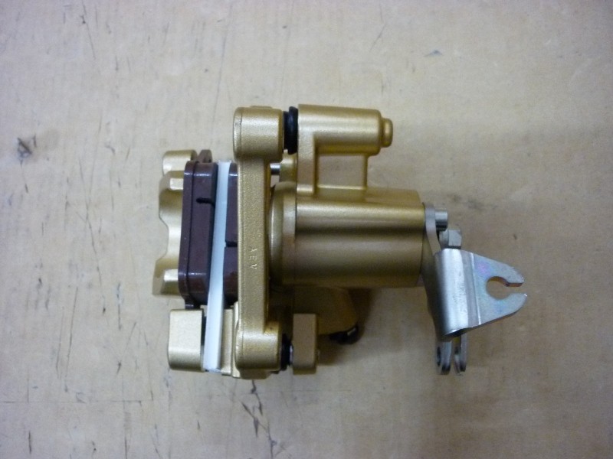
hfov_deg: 55.4
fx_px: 584
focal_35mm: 33
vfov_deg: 42.9
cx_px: 306
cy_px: 230
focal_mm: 5.5
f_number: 2.8
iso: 400
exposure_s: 1/15
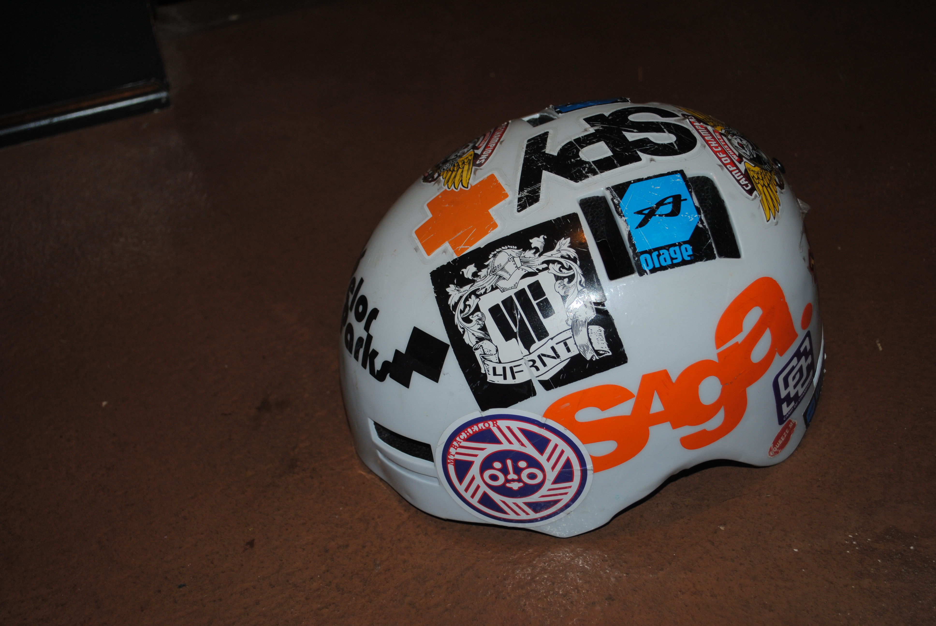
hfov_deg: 41.1
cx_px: 468
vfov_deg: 28.2
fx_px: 1249
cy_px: 313
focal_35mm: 48
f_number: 4.8
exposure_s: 1/60
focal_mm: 32
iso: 200
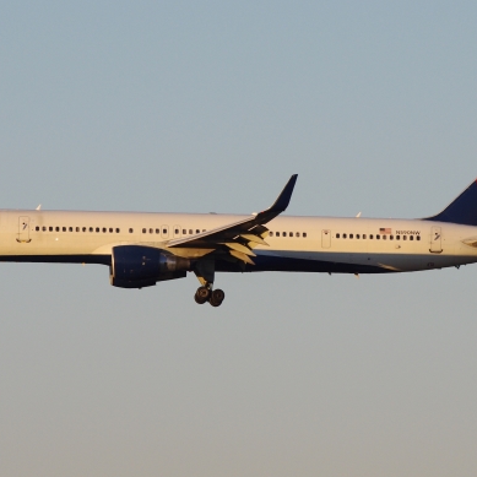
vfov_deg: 4.0
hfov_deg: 4.0
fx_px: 6875
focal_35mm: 441
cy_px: 235
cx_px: 197
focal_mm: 210
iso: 400
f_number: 8
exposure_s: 1/640
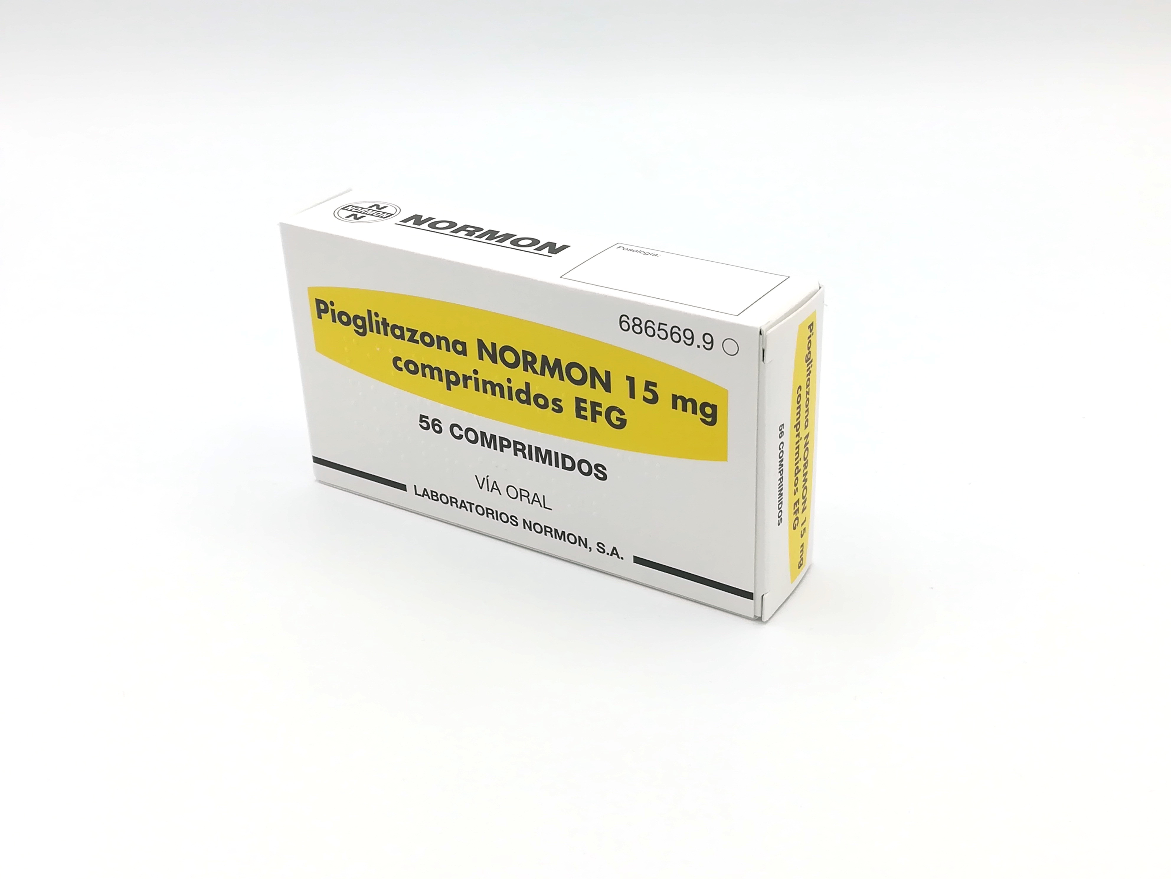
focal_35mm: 43
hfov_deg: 43.9
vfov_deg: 33.6
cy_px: 440
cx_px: 586
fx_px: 1455
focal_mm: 3.83
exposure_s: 1/471
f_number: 2.2
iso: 50
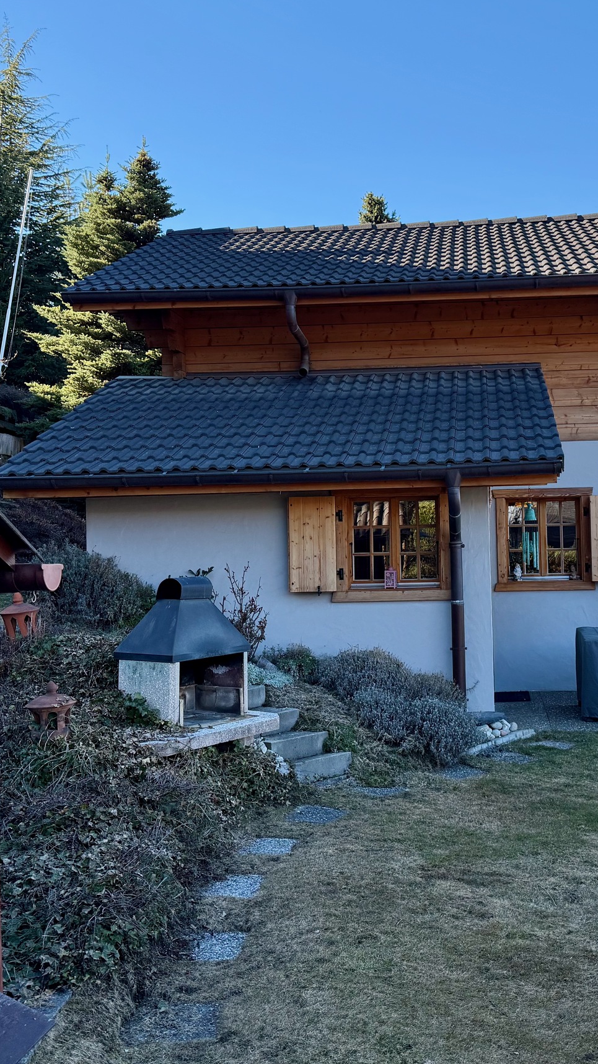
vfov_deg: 51.6
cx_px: 421
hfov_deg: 30.1
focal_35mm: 39
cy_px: 508
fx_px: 1100
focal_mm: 6.76
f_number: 1.78
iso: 100
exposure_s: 1/1727
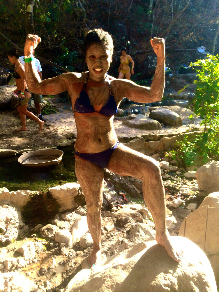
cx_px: 110
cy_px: 146
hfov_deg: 46.8
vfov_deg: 60.0
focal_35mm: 30
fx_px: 253
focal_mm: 4.12
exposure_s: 1/354
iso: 32
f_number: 2.2
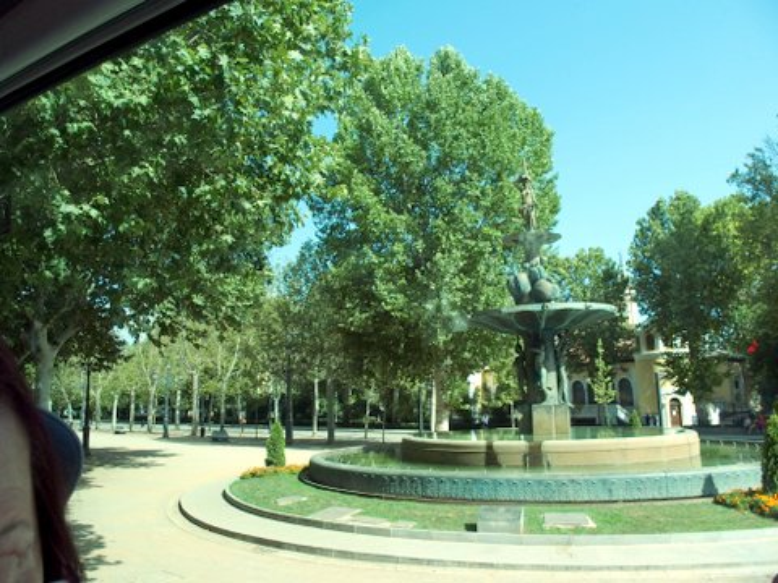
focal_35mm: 28
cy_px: 292
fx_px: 629
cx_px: 389
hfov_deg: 63.4
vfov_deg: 49.7
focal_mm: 6
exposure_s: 1/200
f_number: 3.5
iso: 100
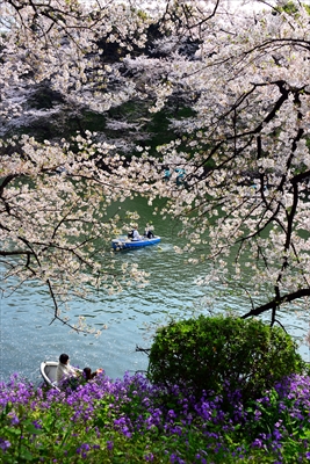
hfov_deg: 37.9
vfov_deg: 54.4
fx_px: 452
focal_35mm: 35
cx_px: 155
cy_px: 232
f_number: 8
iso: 200
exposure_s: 1/250
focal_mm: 35
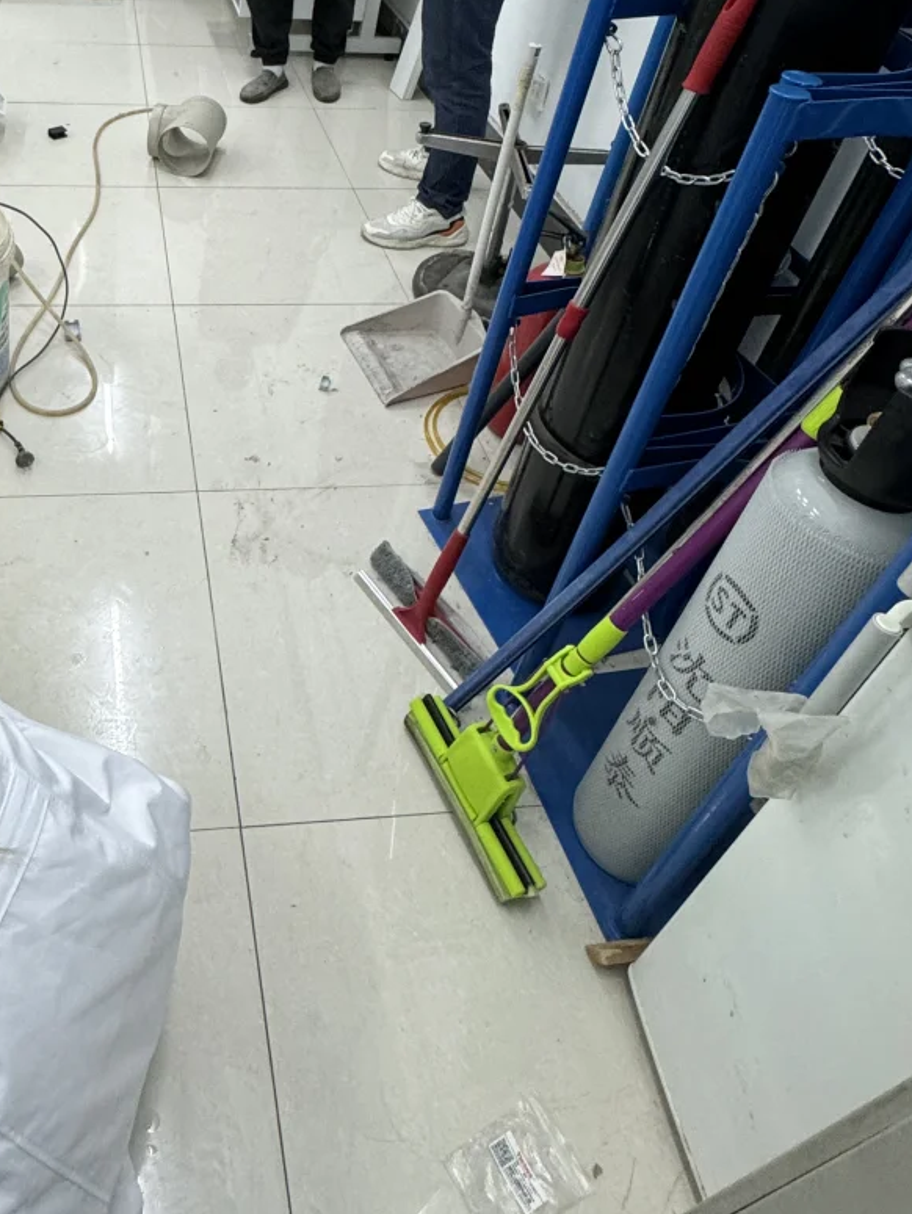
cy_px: 280
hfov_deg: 50.1
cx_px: 190
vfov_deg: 62.7
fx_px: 913
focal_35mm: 26
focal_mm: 2.22
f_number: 2.2
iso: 250
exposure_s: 1/100
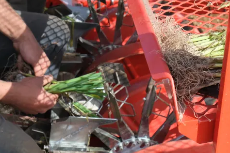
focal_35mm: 95
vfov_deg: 14.4
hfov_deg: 21.5
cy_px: 58
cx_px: 114
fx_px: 607
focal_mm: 30.2
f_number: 8
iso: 320
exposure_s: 1/320
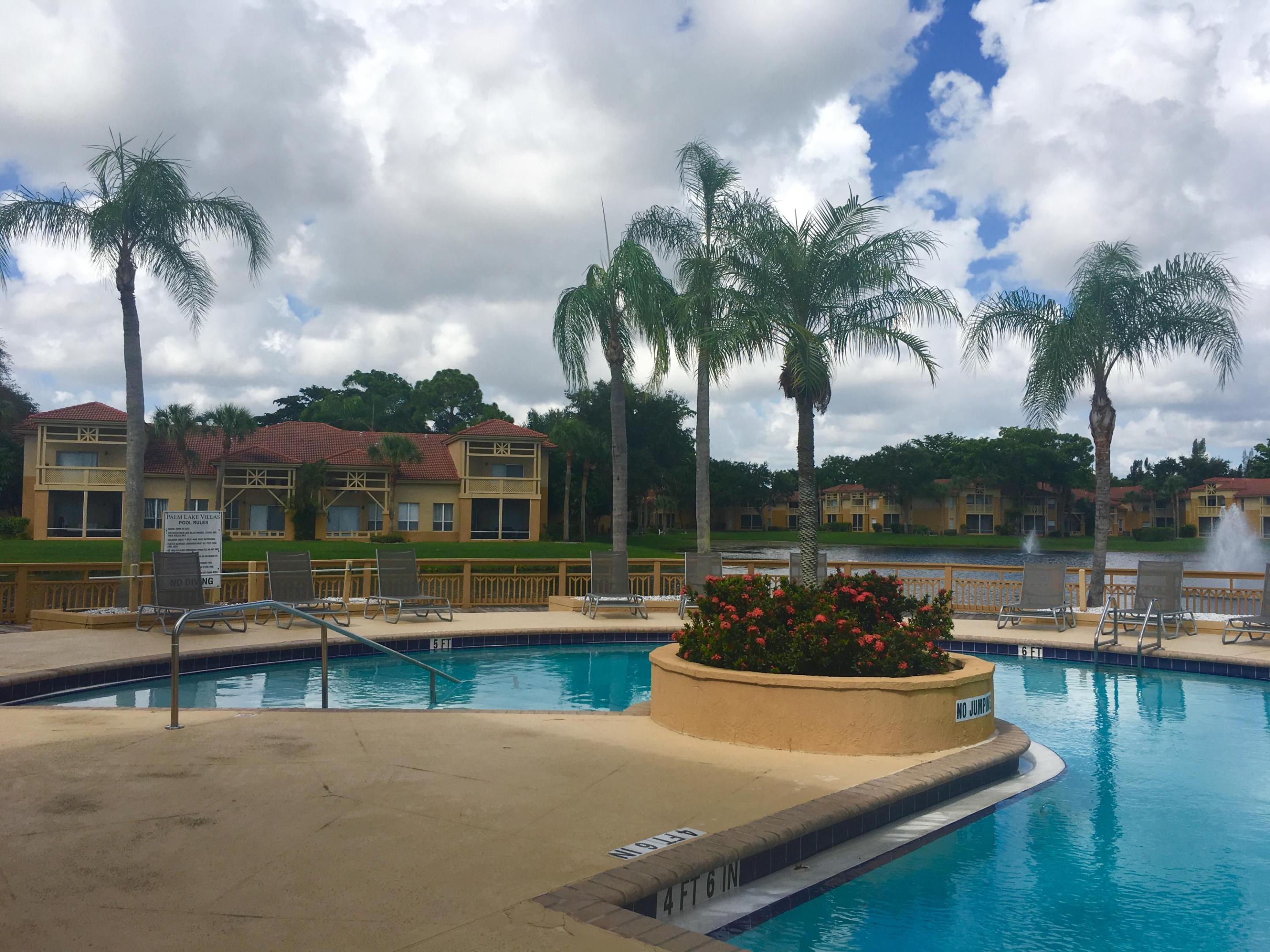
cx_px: 635
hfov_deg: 61.7
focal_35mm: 29
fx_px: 1064
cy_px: 476
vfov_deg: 48.2
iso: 25
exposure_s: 1/2024
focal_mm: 4.15
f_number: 2.2
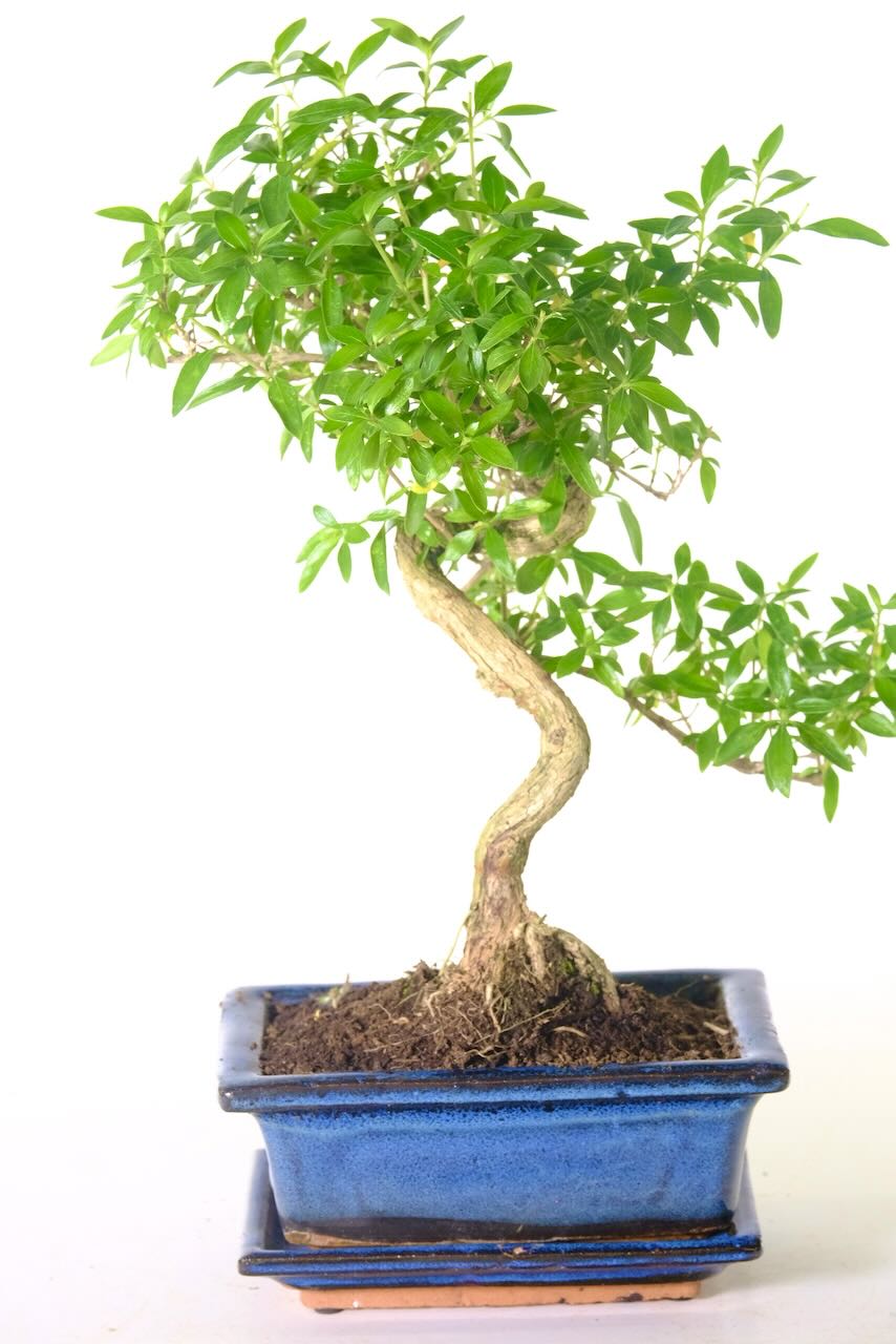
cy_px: 672
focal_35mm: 123
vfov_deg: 16.6
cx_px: 448
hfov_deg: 11.2
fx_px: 4589
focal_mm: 81.9
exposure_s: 1/30
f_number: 8
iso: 1600
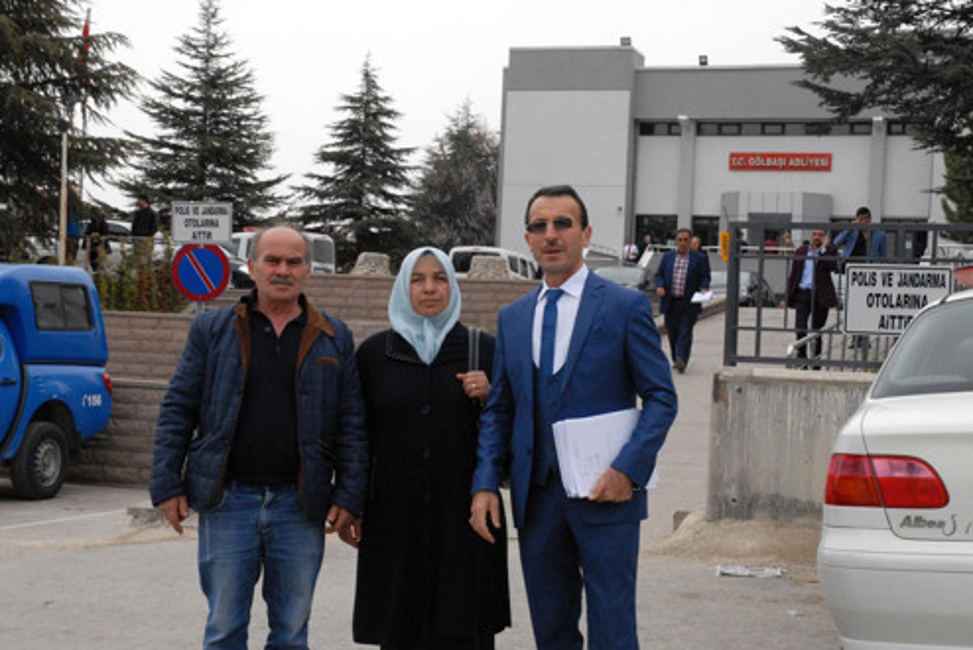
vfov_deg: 21.6
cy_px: 352
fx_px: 1704
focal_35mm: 63
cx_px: 530
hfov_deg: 31.9
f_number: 8
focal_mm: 38
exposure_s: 1/750
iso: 1000
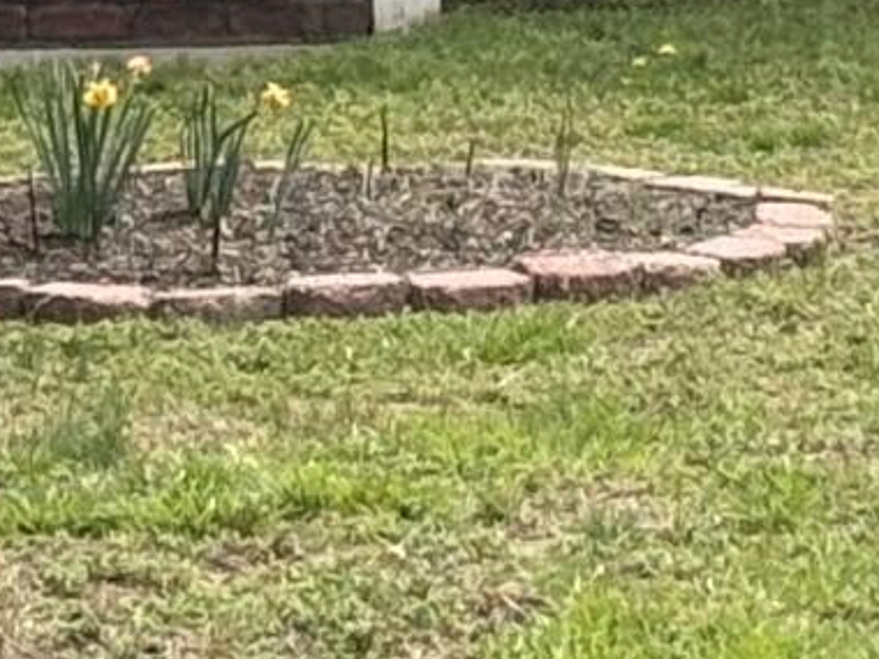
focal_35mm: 379
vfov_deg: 3.9
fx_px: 9624
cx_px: 995
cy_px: -536
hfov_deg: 5.2
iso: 64
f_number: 1.78
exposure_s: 1/1524
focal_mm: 6.76
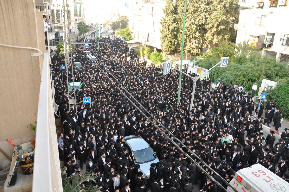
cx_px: 144
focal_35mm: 27
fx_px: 216
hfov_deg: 67.5
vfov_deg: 47.8
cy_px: 96
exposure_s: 1/80
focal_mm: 18
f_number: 8
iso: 320
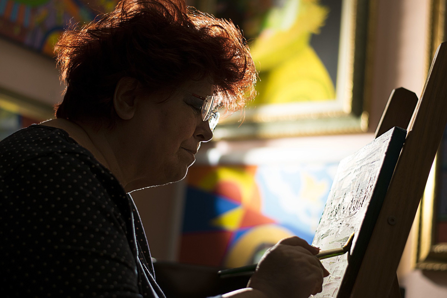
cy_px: 149
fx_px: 931
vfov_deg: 18.2
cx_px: 224
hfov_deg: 27.0
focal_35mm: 75
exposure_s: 1/100
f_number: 1.8
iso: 200
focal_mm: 50
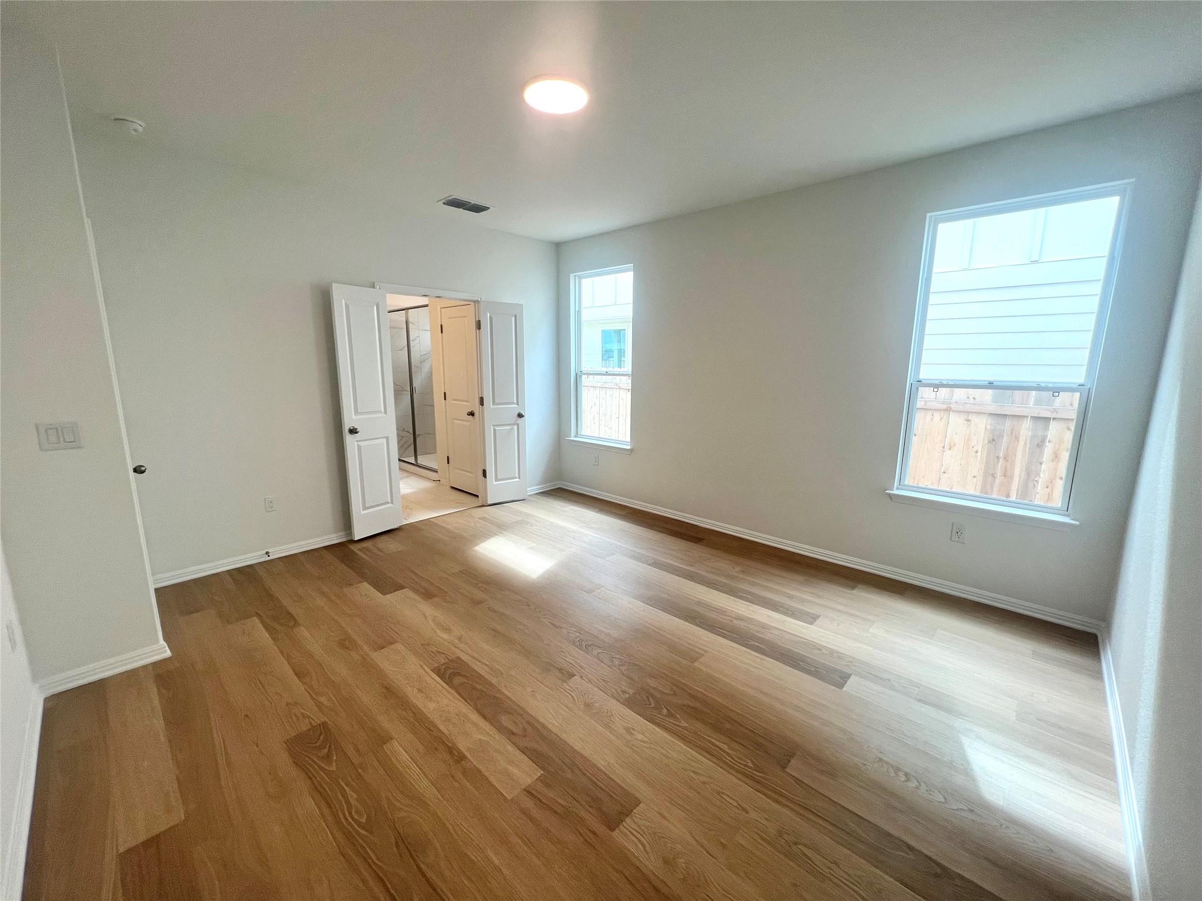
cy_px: 450
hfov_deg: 106.2
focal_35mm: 13
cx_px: 601
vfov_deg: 89.9
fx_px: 451
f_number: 1.8
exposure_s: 1/120
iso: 64
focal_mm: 1.57
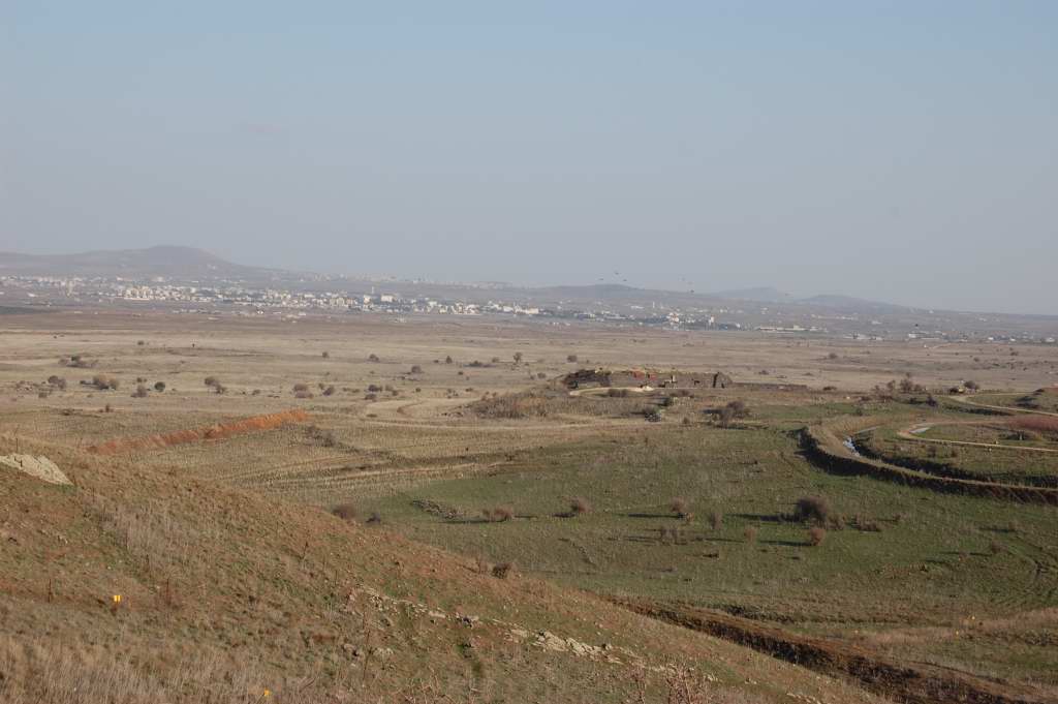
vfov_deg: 18.2
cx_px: 529
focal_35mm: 75
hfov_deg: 27.0
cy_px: 352
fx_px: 2202
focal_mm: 50
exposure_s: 1/250
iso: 200
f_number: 8
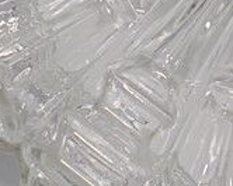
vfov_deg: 5.9
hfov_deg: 7.4
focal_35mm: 259
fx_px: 1787
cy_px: -75
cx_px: 267
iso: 100
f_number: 4.8
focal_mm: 8.9
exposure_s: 1/40
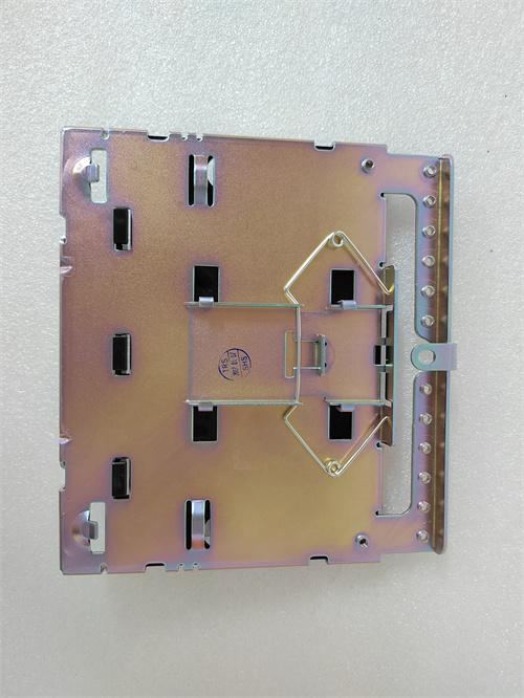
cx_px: 262
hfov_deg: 58.9
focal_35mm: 23
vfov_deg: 73.9
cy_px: 349
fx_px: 464
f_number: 1.9
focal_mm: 5.52
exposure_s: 1/60
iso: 1653
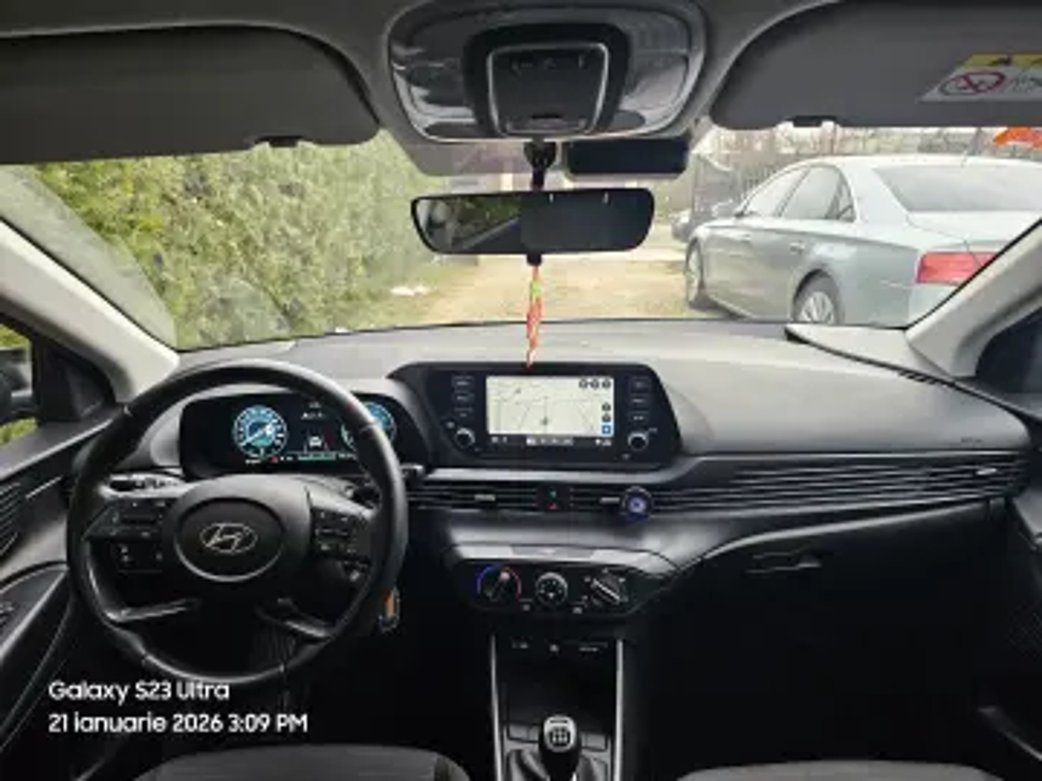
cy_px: 390
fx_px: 692
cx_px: 521
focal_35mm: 23
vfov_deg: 58.9
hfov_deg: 73.9
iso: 200
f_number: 1.7
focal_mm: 6.3
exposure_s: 1/190
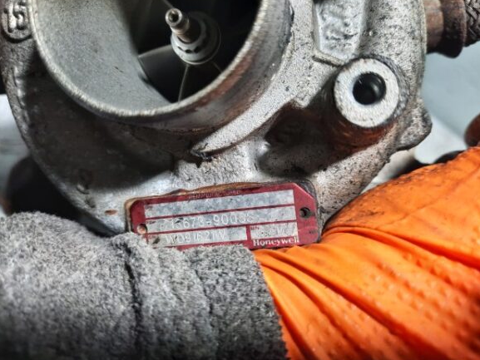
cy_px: 183
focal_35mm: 26
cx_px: 235
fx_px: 361
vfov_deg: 53.1
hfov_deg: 67.3
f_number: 2
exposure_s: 1/60
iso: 125
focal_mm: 4.6
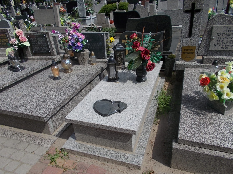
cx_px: 116
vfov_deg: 53.1
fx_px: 175
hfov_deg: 67.3
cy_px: 87
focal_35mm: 26
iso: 80
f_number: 8
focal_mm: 4.6
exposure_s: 1/320
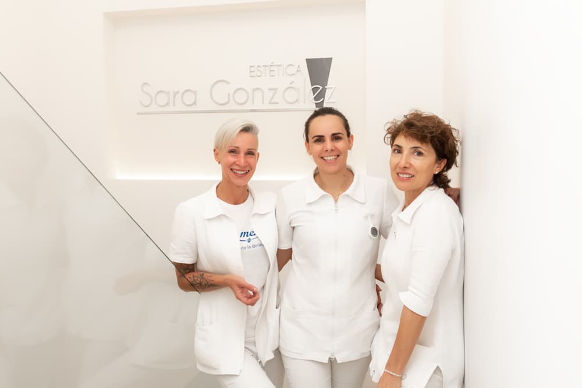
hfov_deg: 65.5
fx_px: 453
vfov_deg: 46.4
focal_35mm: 28
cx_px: 291
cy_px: 194
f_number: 8
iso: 200
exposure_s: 1/60
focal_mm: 28
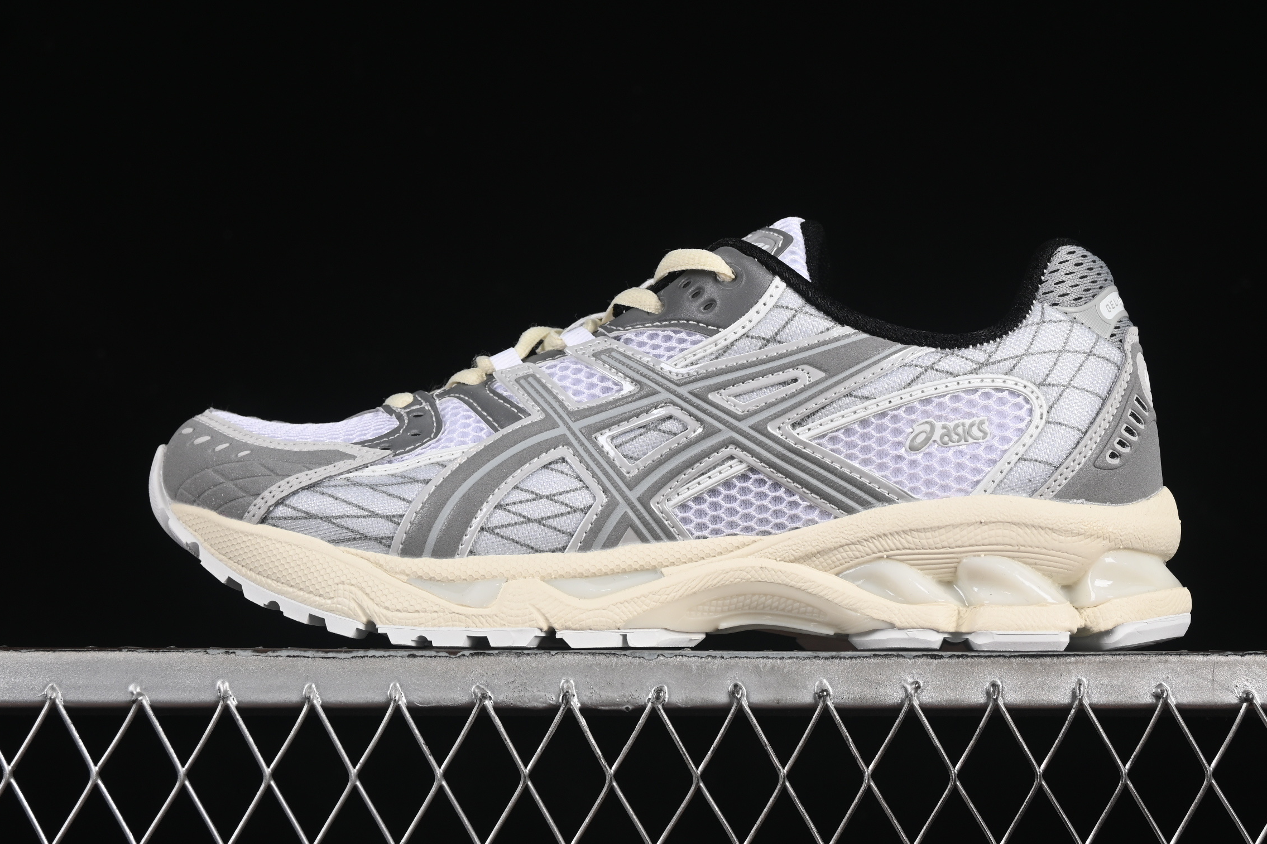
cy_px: 329
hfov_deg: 22.1
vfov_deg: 14.8
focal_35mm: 92
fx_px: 3237
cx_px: 689
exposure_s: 1/80
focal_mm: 50
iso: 160
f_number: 8
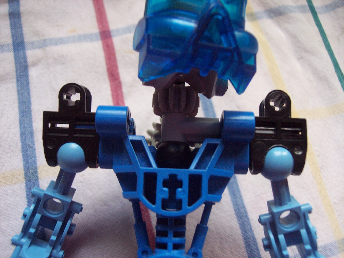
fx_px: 388
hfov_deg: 47.9
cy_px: 129
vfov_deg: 36.8
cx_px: 172
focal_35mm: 39
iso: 140
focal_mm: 8
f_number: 3.4
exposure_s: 1/30
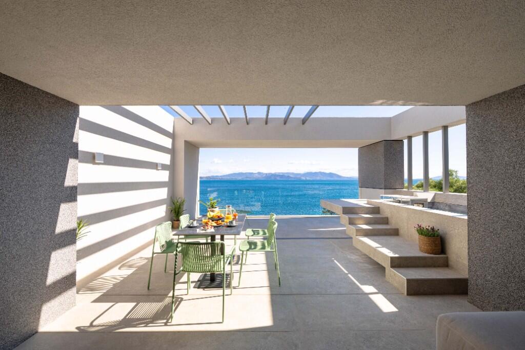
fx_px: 204
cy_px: 175
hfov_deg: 104.2
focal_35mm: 14
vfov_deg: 81.2
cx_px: 262
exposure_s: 1/250
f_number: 7.1
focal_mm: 14
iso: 80
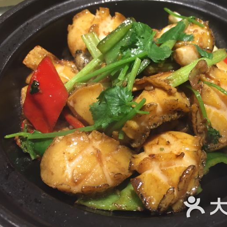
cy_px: 114
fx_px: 260
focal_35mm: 35
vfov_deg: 47.2
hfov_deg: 46.9
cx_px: 140
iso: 100
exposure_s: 1/33
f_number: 2.2
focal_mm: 4.15
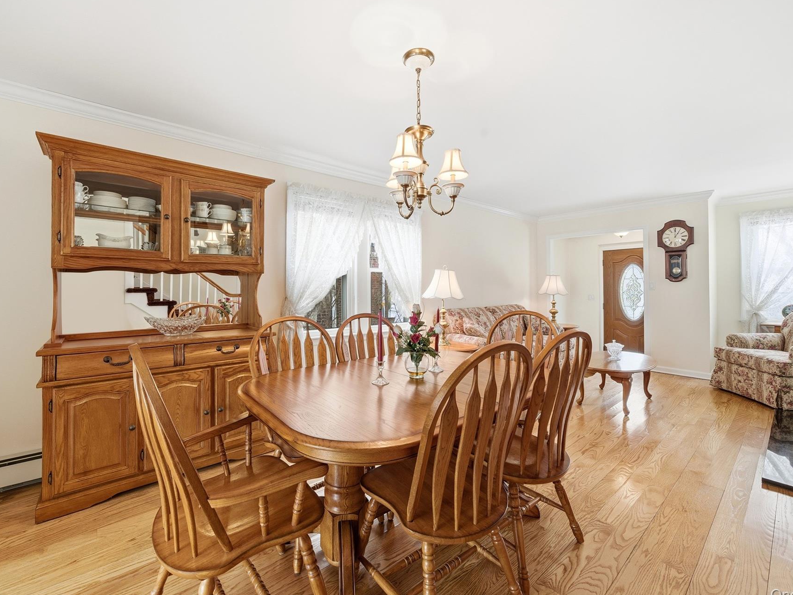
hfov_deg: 98.2
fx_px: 344
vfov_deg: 81.7
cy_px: 289
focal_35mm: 15
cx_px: 389
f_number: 9
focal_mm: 13
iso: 500
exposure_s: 1/250
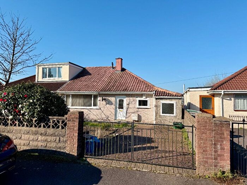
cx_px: 124
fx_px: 171
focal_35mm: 24
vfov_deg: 56.8
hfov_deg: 71.6
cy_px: 92
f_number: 1.78
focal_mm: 6.76
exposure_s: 1/5319
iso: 80
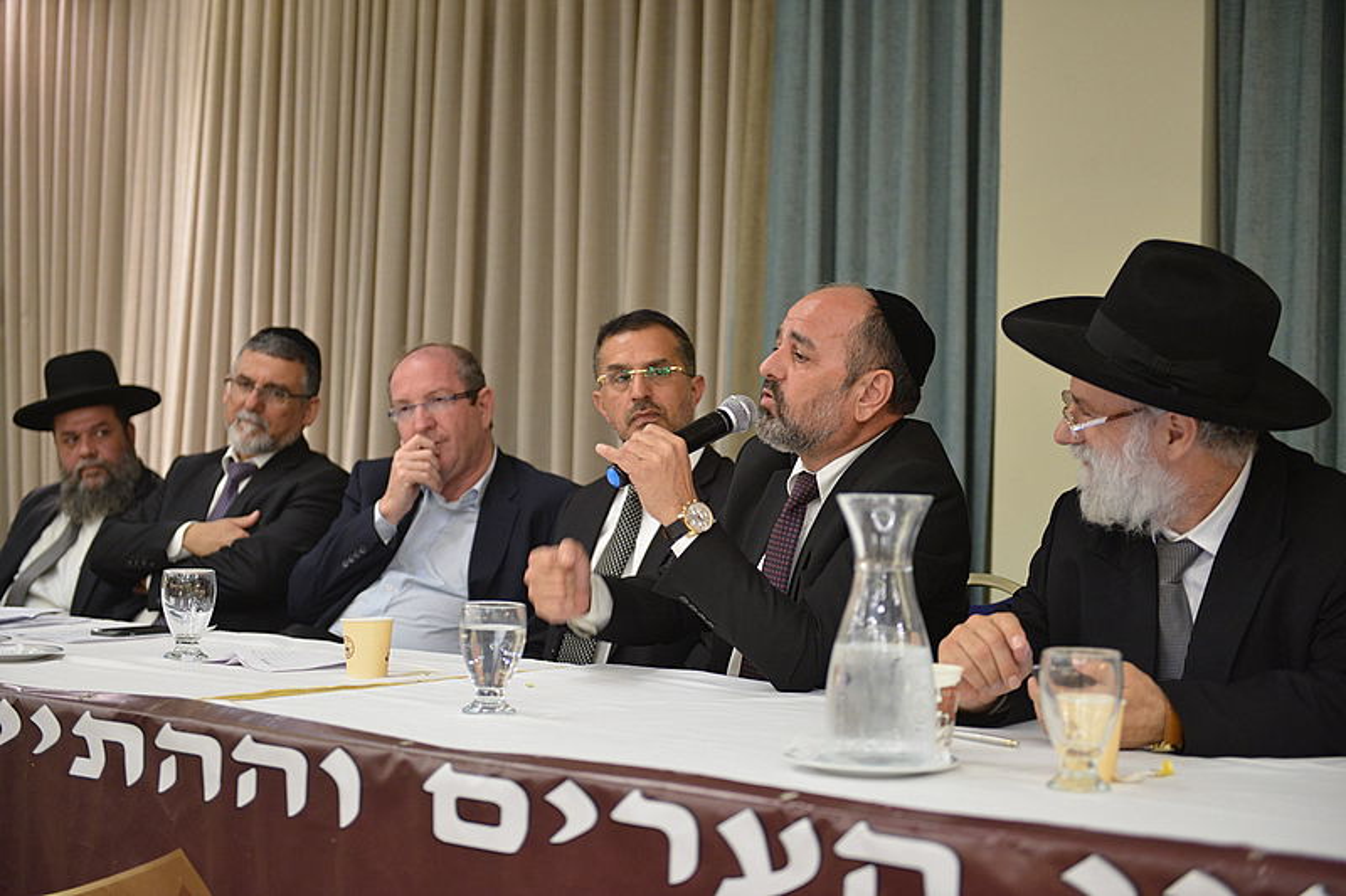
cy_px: 448
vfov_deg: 24.2
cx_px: 673
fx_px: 2093
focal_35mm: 56
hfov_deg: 35.6
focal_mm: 56
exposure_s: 1/60
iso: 1600
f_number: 2.8
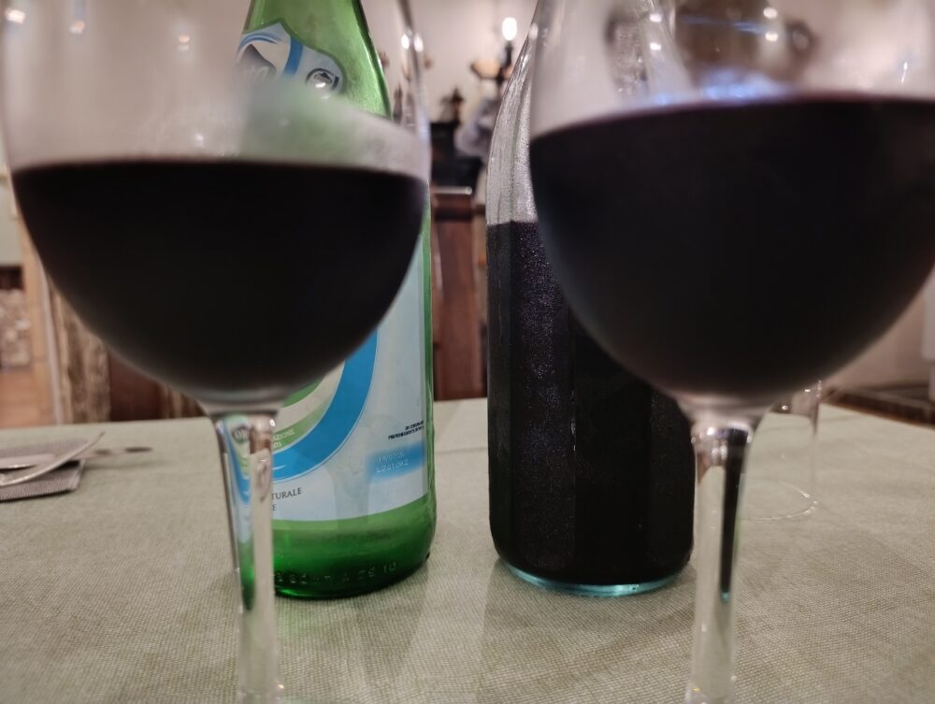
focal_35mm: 23
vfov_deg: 59.0
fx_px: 622
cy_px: 352
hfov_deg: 73.8
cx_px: 468
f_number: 1.65
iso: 1130
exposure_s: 1/25
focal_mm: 6.11
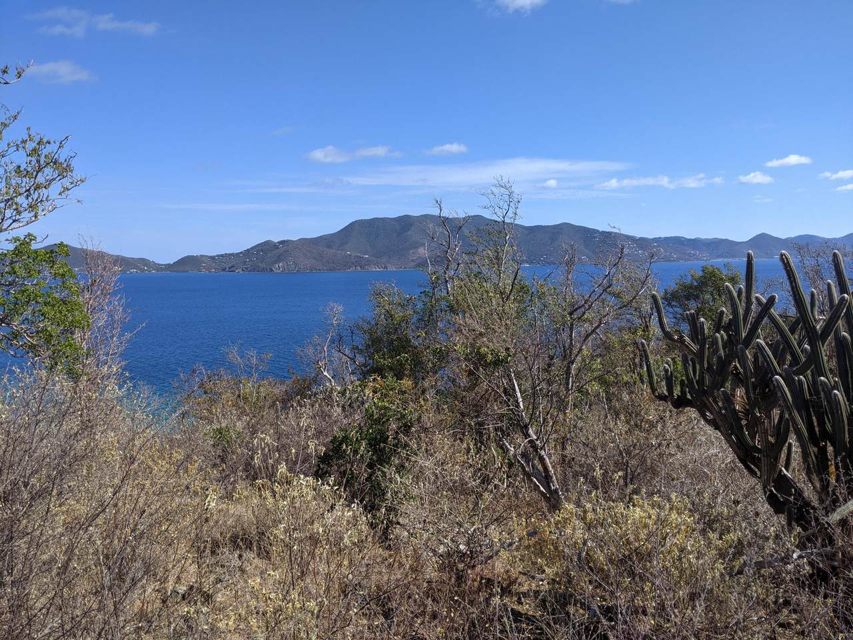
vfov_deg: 51.4
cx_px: 426
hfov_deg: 65.3
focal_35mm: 27
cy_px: 320
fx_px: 665
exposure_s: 1/3356
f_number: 1.8
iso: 65
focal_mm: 4.44
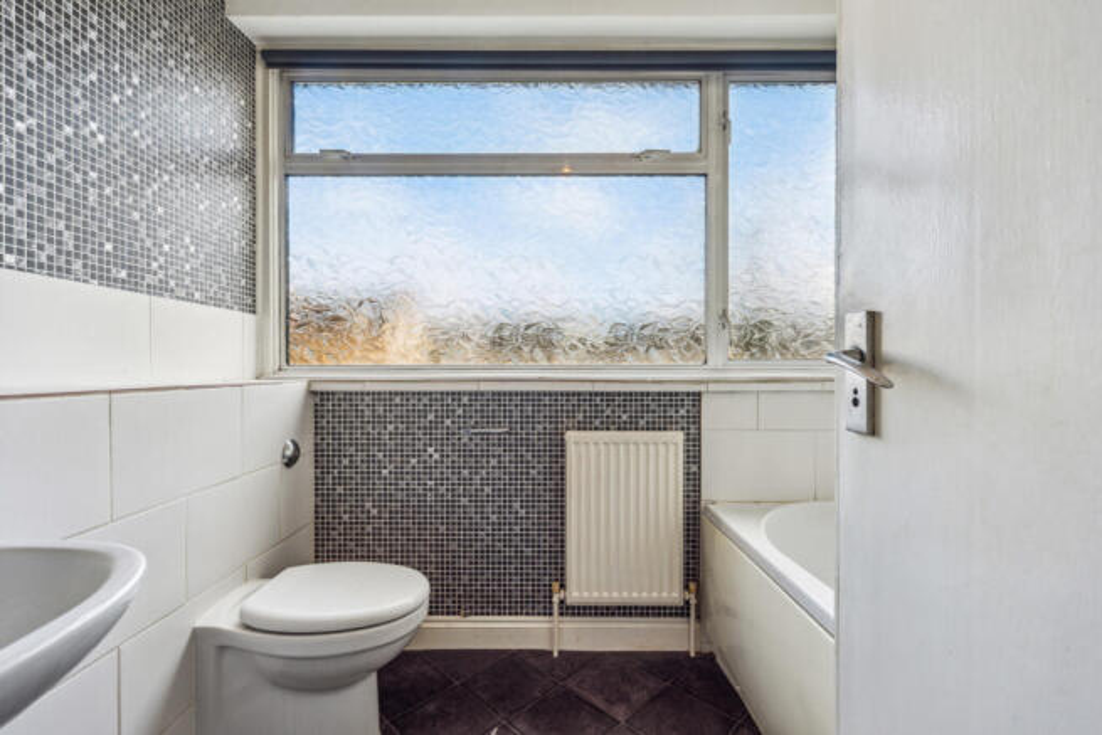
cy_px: 368
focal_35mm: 16
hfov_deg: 96.7
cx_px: 551
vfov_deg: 73.8
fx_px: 490
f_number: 11
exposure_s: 1/40
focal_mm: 16
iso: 400
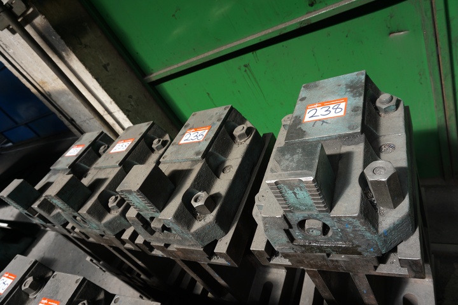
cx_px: 229
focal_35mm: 24
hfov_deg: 73.7
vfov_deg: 53.1
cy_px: 152
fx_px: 305
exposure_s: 1/160
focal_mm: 16
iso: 160
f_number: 4.5
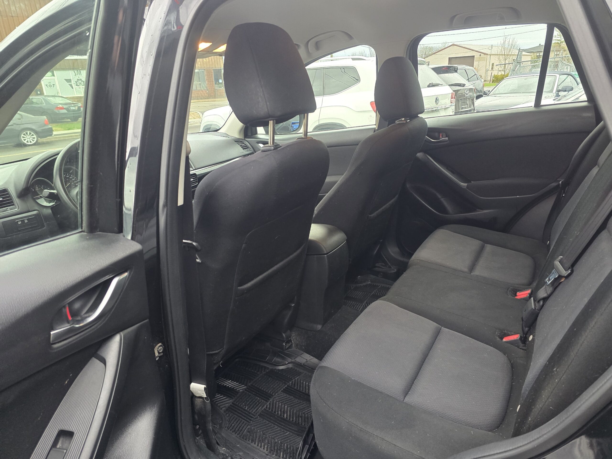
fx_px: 407
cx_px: 306
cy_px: 230
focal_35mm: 23
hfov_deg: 73.9
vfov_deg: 58.9
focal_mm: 6.3
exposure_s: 1/120
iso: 640
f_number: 1.7
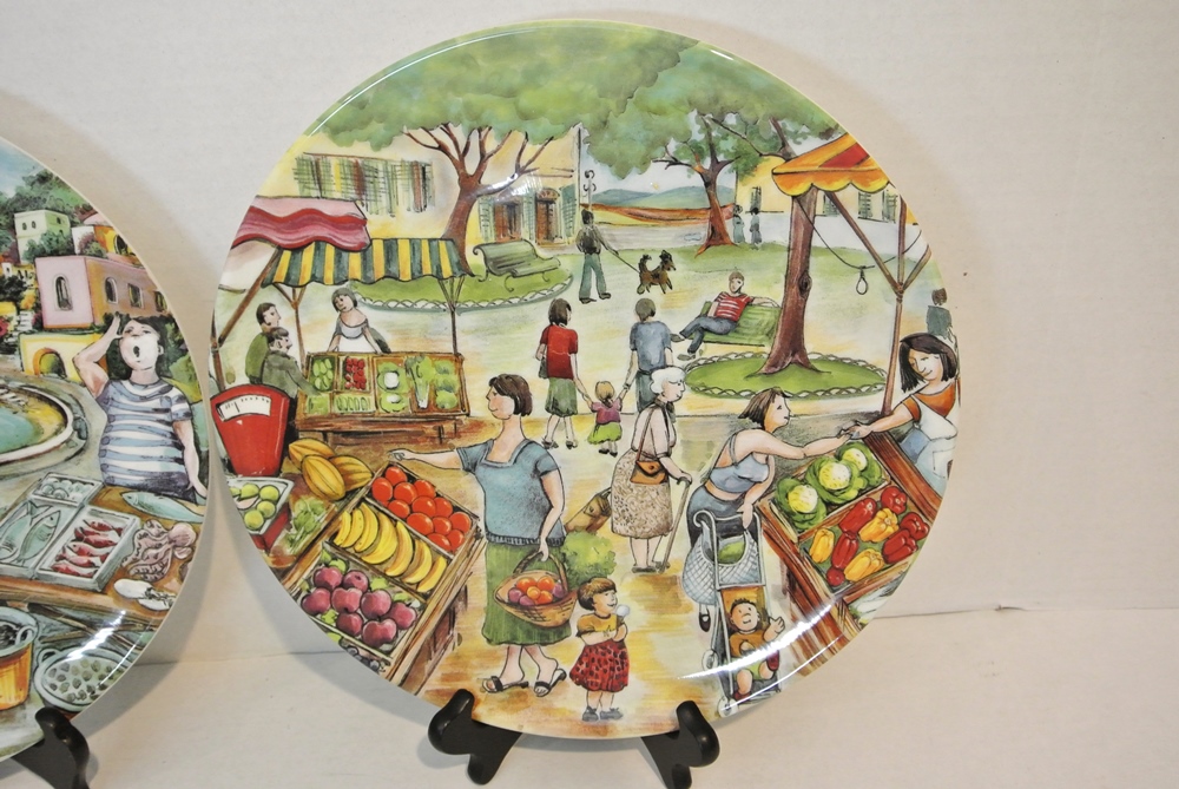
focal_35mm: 37
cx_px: 590
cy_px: 394
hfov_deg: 51.8
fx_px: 1213
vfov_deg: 36.0
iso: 900
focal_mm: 14
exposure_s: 1/30
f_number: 4
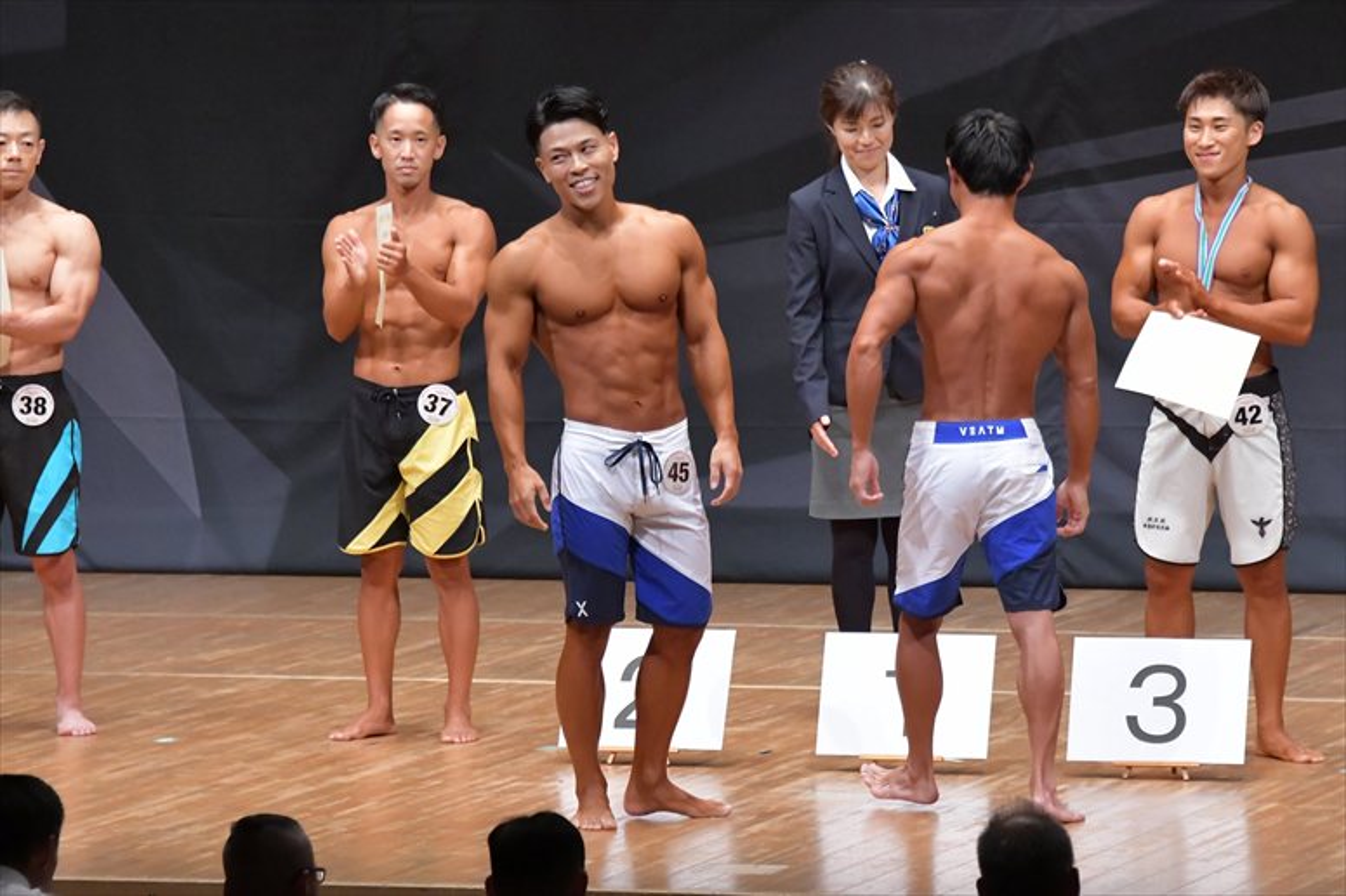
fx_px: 9530
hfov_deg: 8.1
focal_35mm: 255
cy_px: 448
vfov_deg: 5.4
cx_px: 673
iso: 8000
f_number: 5.6
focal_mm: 170
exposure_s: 1/400
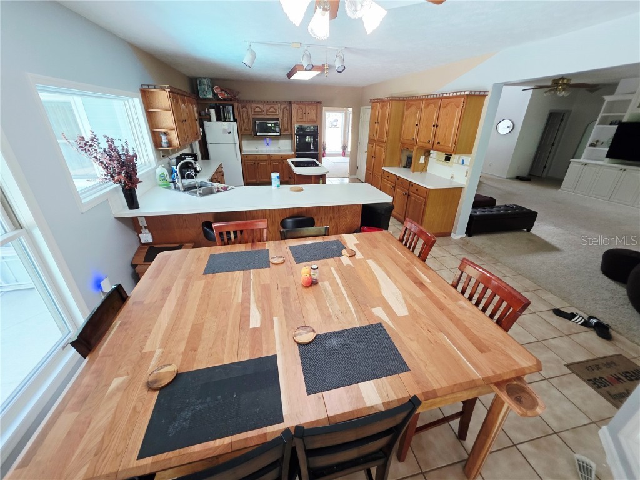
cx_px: 320
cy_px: 240
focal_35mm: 13
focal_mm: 2.2
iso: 250
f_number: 1.9
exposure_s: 1/60
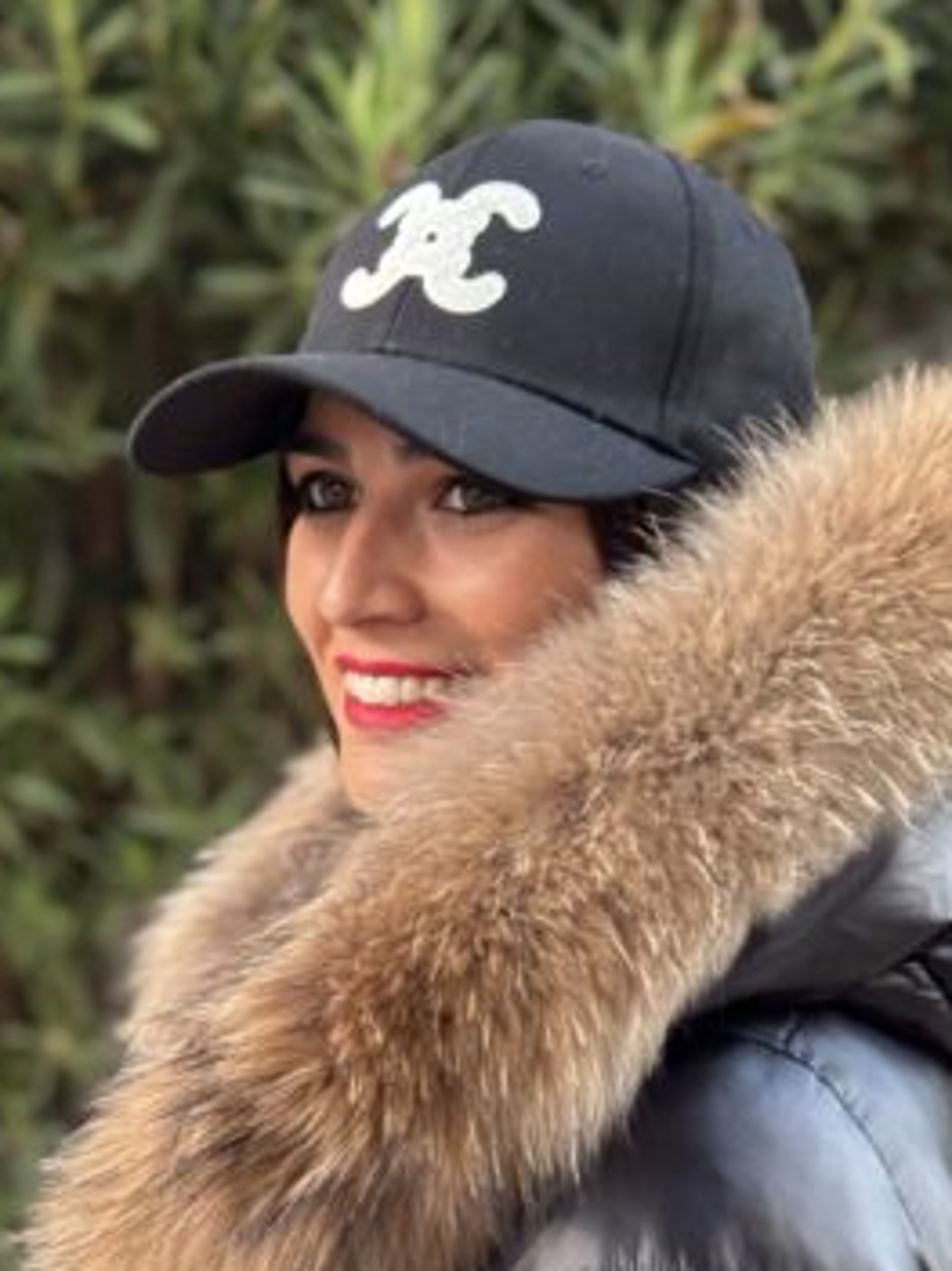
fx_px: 3009
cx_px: 471
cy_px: 1043
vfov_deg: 23.4
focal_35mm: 82
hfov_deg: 18.0
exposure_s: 1/60
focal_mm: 6.76
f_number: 1.78
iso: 125
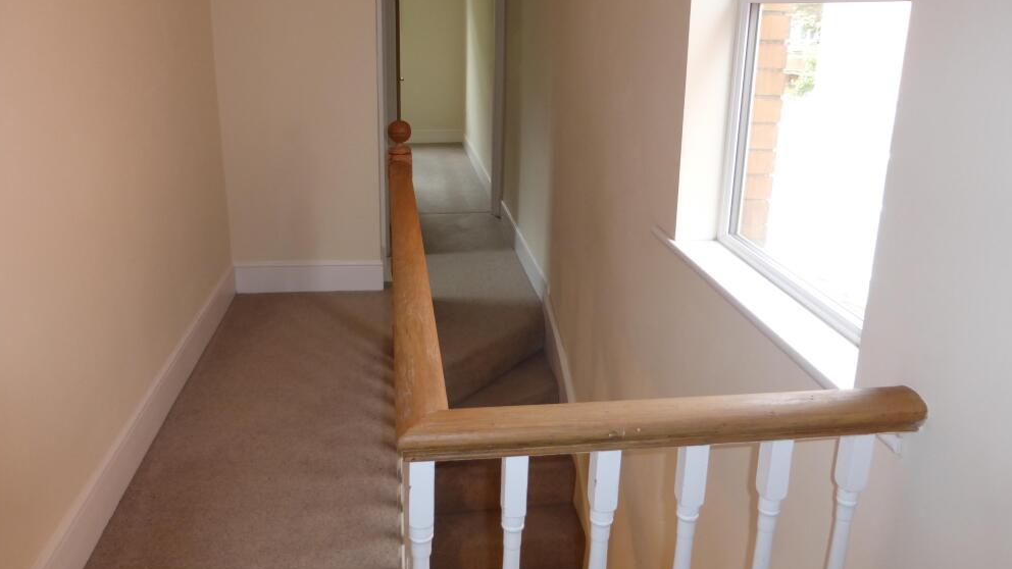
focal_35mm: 27
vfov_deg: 42.5
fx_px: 725
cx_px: 511
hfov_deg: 69.9
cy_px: 207
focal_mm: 4.3
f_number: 3.3
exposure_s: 1/60
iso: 160
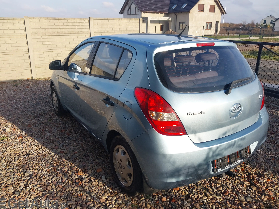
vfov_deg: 45.4
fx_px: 250
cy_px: 104
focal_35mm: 31
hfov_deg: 58.3
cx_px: 139
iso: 20
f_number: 1.8
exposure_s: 1/401
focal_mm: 4.6
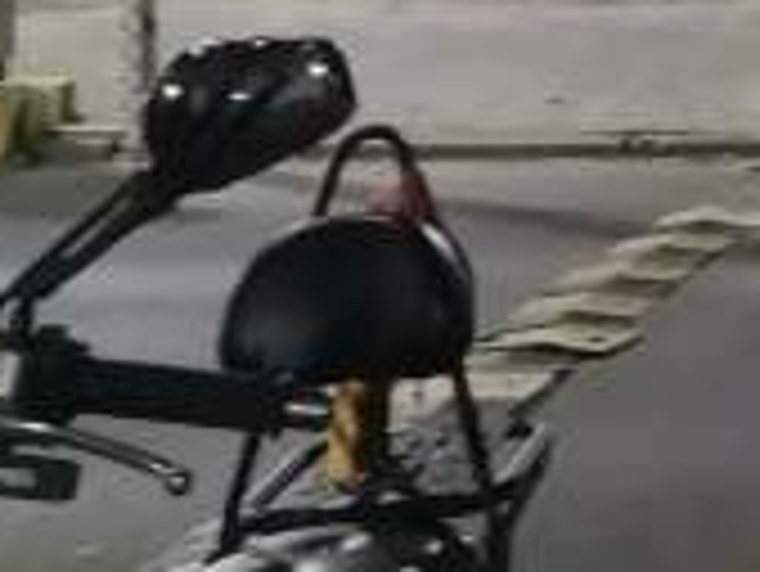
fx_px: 2812
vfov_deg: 11.0
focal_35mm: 128
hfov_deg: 12.8
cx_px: 1659
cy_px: -347
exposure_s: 1/25
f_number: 2
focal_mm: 5.72
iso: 640
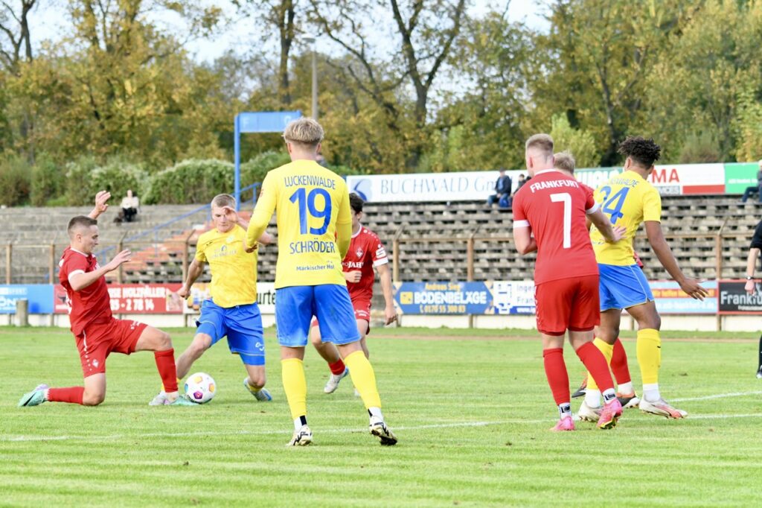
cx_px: 381
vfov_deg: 12.4
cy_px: 254
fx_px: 2327
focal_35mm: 110
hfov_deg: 18.6
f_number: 4.8
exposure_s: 1/1600
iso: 3600
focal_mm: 110
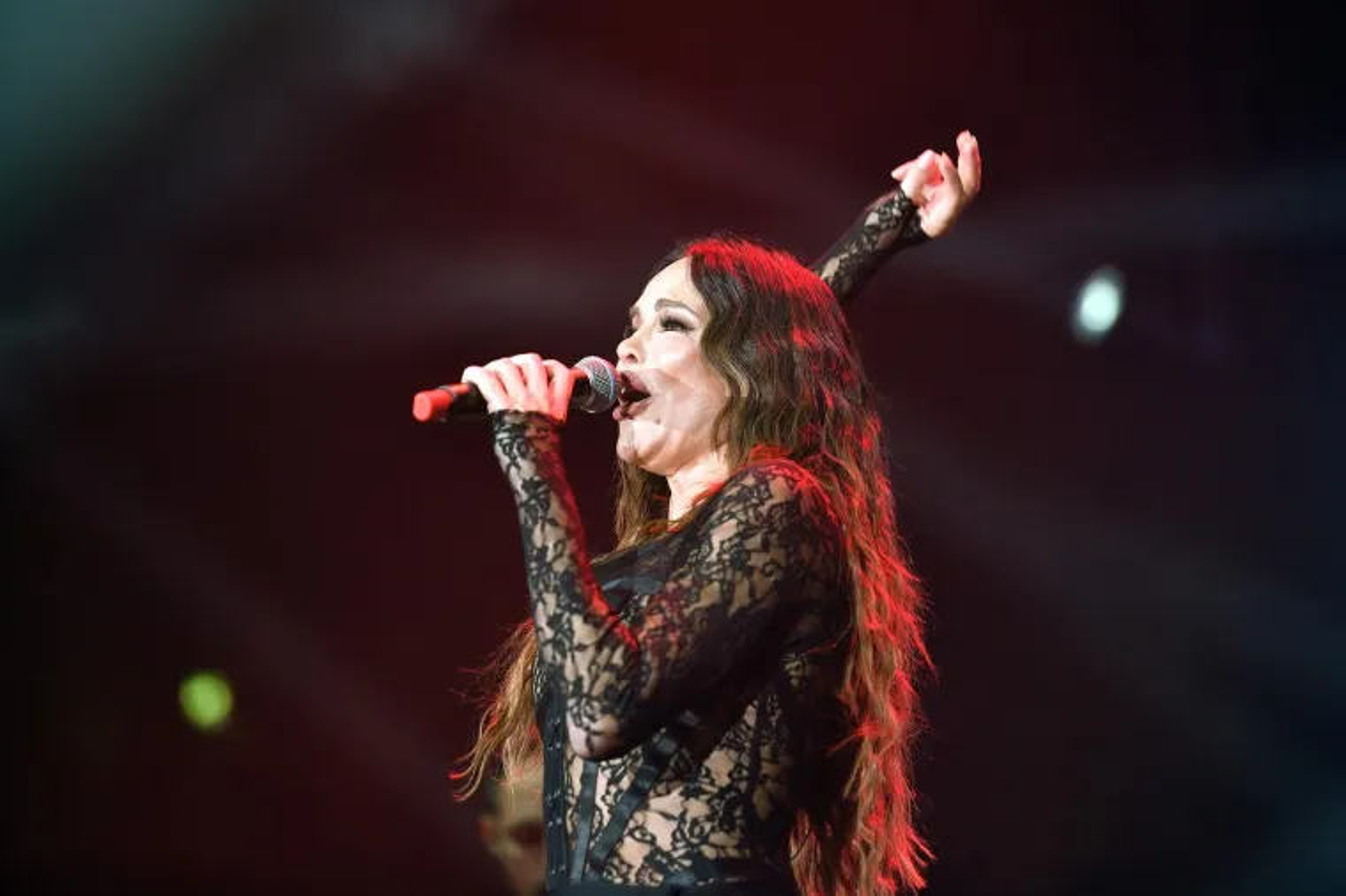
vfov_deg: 8.6
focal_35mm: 160
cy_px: 448
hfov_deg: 12.8
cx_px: 673
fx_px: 5979
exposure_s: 1/400
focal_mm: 160
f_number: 4
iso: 1000
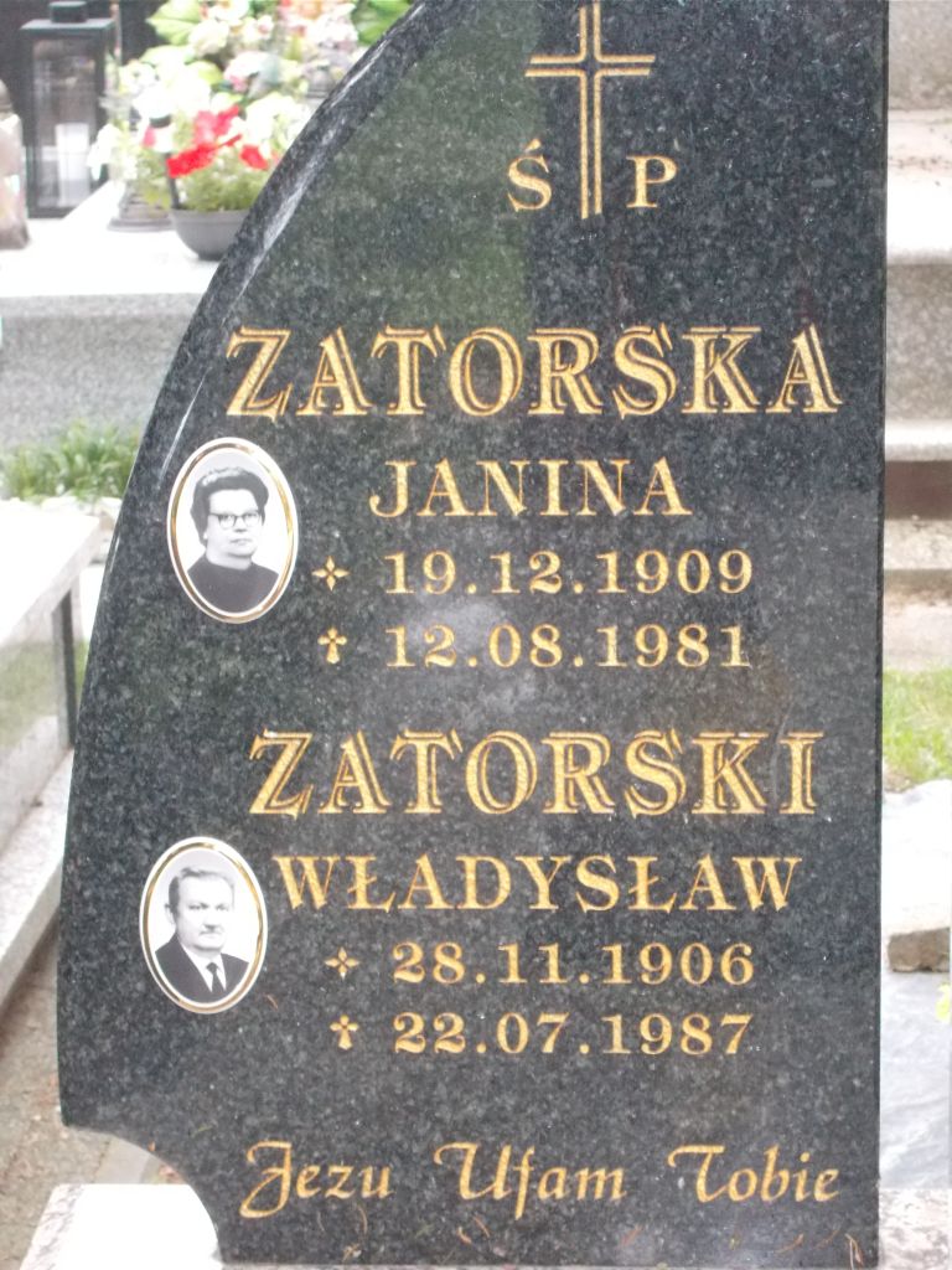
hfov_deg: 14.9
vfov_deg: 19.8
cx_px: 476
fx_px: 3630
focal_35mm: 99
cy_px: 635
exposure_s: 1/60
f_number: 5.5
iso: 500
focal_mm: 17.6
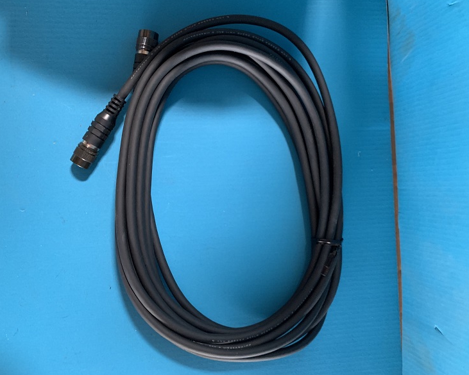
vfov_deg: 51.5
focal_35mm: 28
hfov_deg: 62.2
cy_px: 187
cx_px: 226
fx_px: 389
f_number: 1.8
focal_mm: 4.25
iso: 400
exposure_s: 1/43
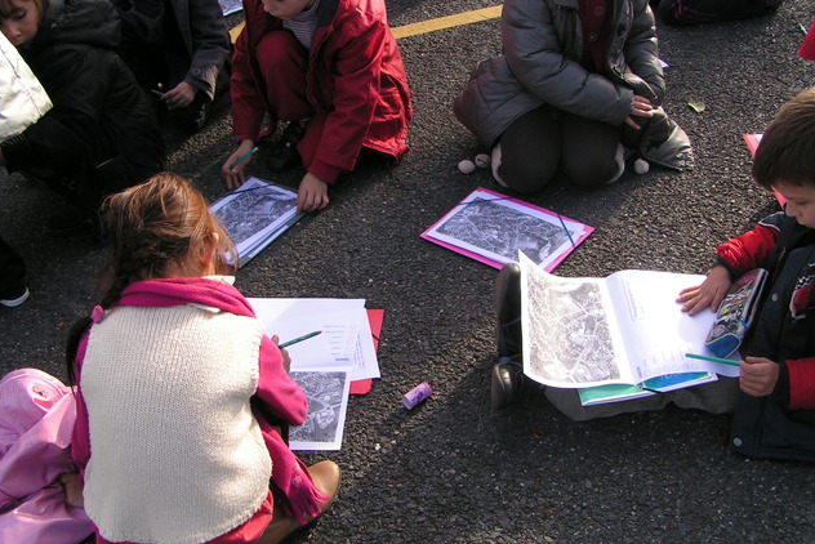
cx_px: 404
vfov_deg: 33.4
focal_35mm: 40
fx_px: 906
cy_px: 289
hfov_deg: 48.4
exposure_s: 1/160
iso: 50
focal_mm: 5.8
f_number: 5
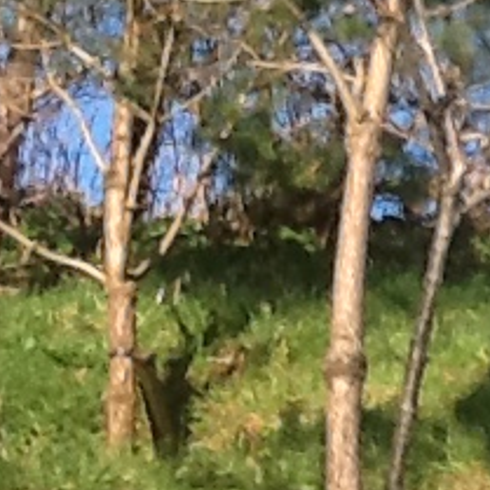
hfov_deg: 9.4
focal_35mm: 179
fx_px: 2867
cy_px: 150
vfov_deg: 9.8
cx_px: 856
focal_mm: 2.03
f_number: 2.4
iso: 40
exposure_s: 1/923
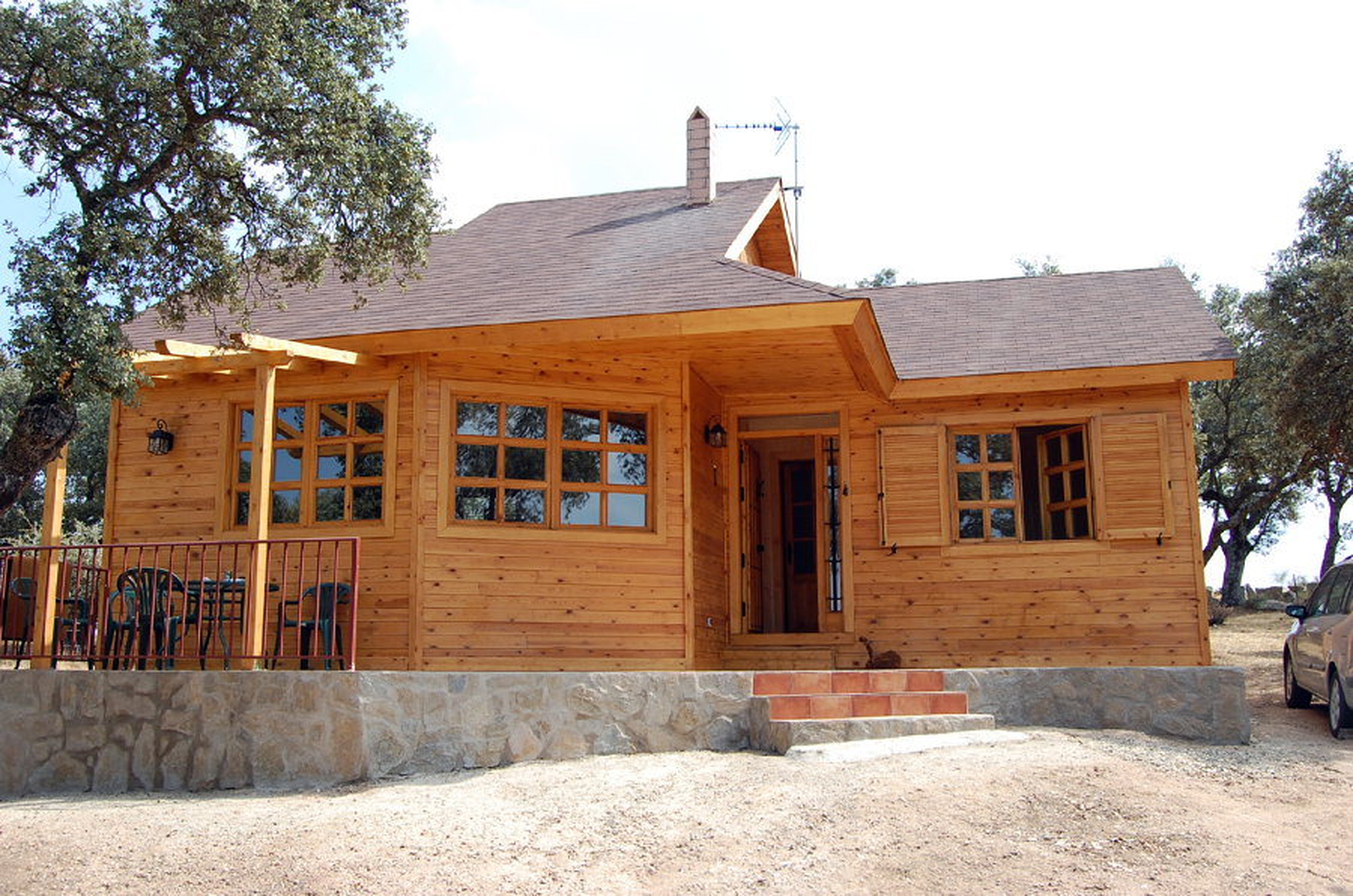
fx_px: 1294
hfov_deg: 55.2
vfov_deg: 38.2
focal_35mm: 34
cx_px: 676
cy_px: 448
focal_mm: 23
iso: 200
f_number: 8
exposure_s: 1/250
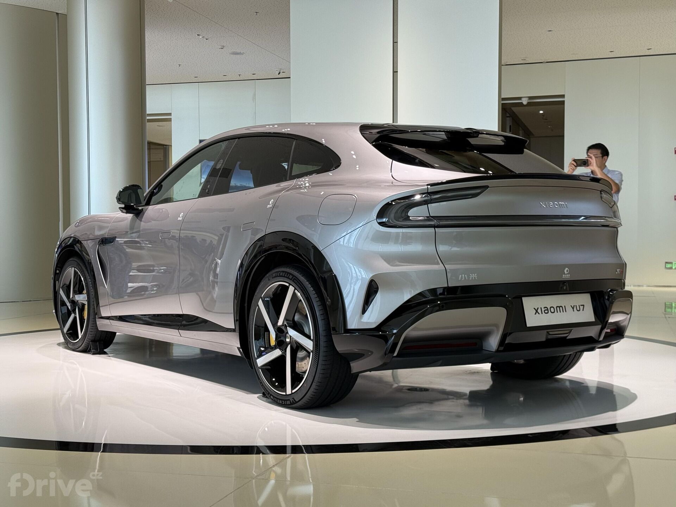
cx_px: 338
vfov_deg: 30.3
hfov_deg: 39.7
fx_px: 937
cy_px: 254
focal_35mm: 48
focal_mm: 6.76
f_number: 1.78
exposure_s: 1/100
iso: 50
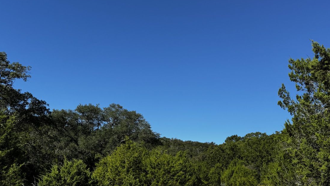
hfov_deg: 58.0
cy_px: 114
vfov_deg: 34.5
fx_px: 298
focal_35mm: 34
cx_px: 168
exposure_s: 1/4049
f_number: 1.78
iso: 80
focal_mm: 6.76
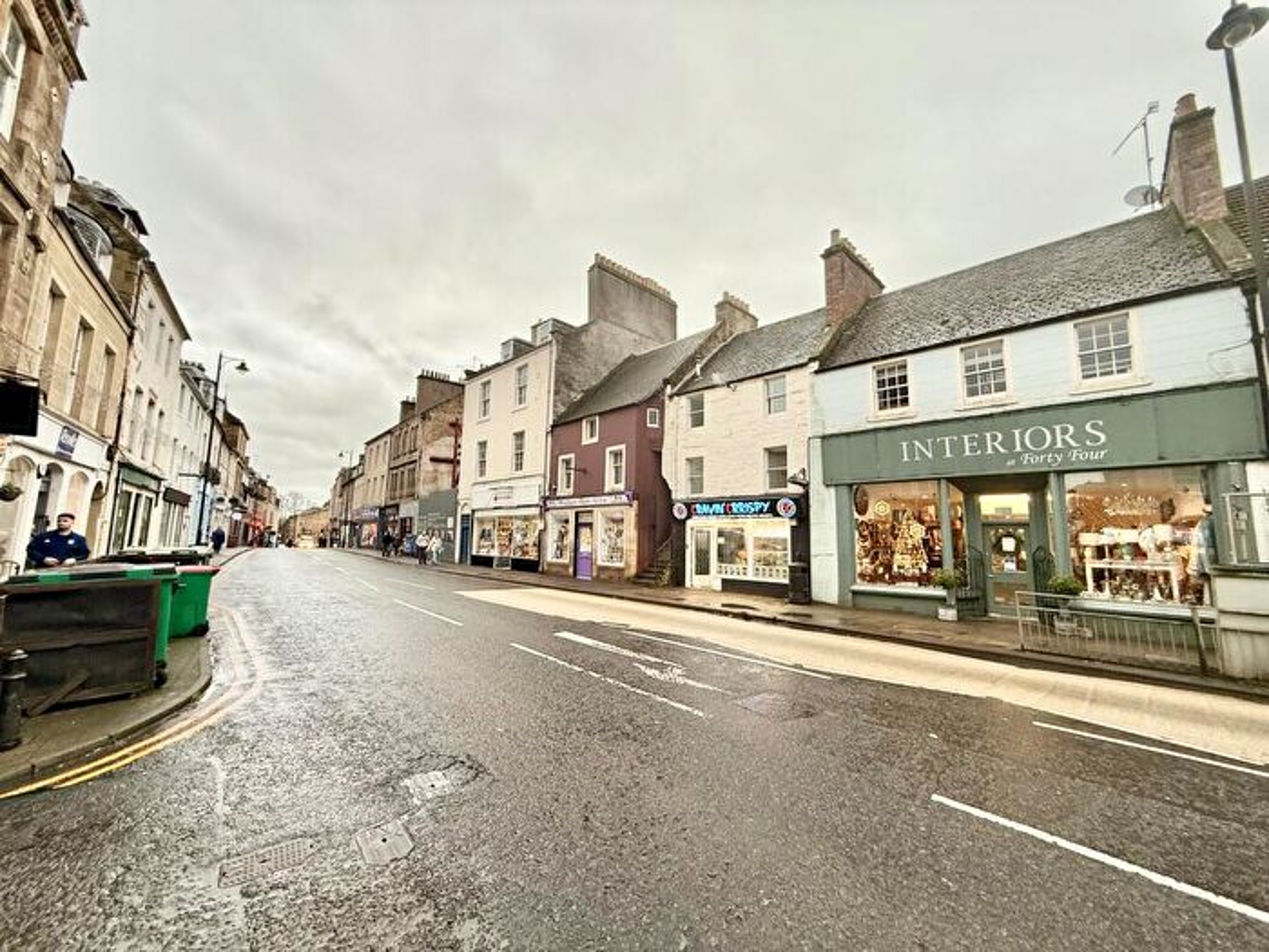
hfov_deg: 102.1
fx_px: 513
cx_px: 634
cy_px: 476
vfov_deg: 85.7
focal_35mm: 14
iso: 80
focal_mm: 2.22
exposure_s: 1/99
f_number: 2.2
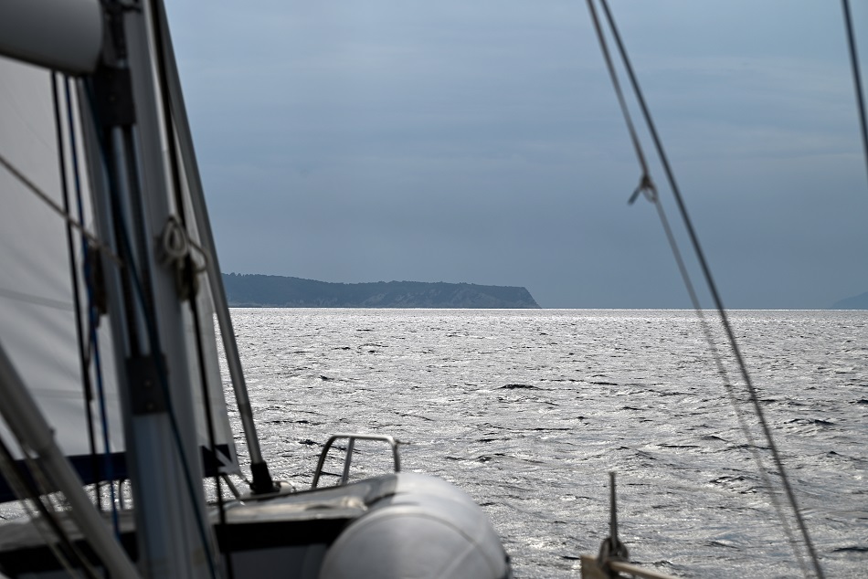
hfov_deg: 22.1
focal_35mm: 92
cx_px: 434
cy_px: 290
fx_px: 2219
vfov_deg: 14.9
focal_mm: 92
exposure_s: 1/800
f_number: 7.1
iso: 100
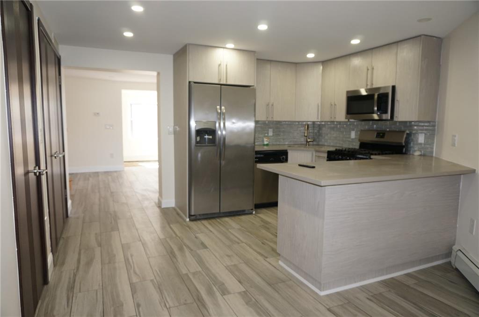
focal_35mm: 24
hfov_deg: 73.9
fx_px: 319
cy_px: 158
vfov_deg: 52.9
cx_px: 240
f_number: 4
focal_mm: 16
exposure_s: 1/60
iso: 200
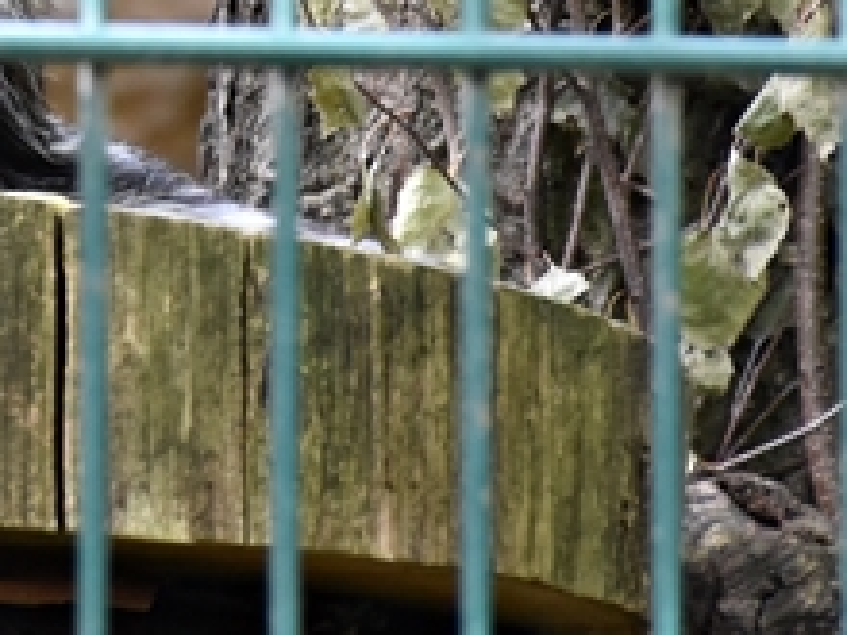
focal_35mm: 941
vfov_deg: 1.6
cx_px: -192
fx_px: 23025
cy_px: -283
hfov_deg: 2.1
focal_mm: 140
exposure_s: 1/125
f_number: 5.6
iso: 1100
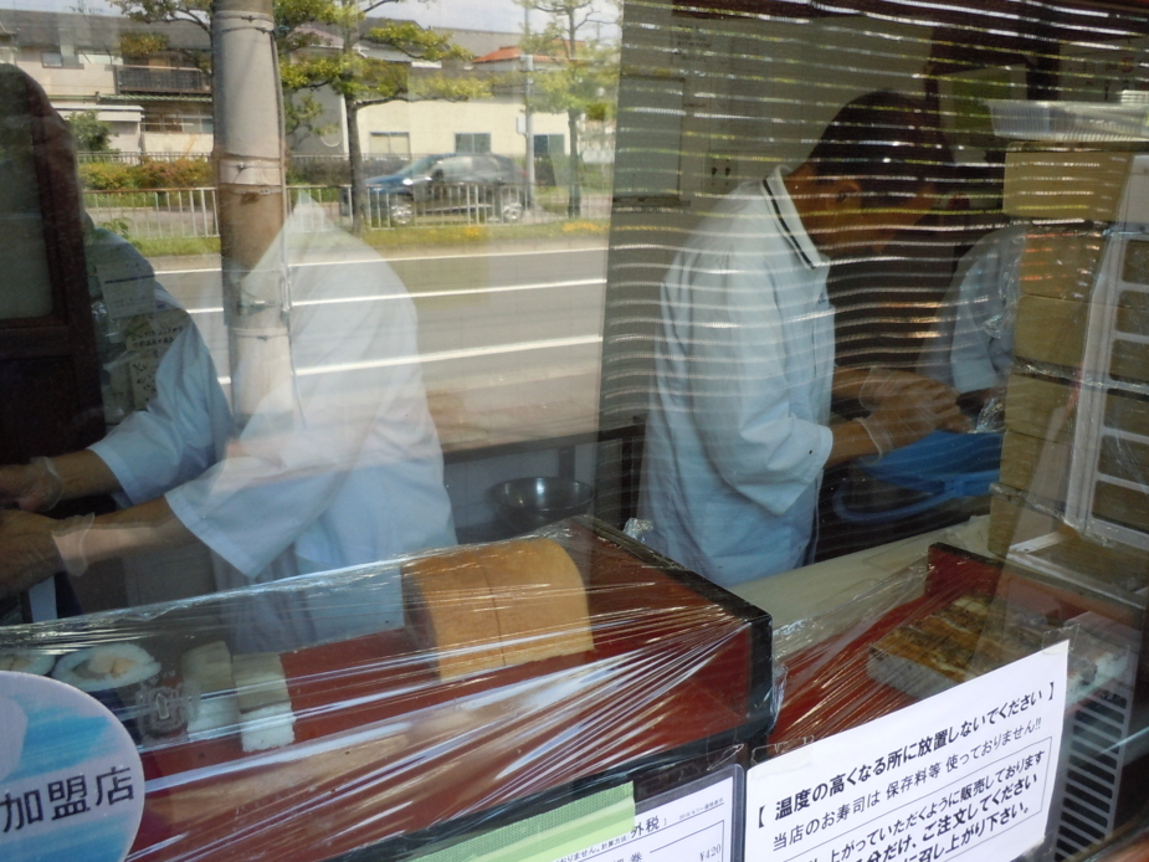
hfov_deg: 58.2
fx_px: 1029
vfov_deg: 45.4
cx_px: 630
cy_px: 424
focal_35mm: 31
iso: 250
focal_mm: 5
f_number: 3.7
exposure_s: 1/125
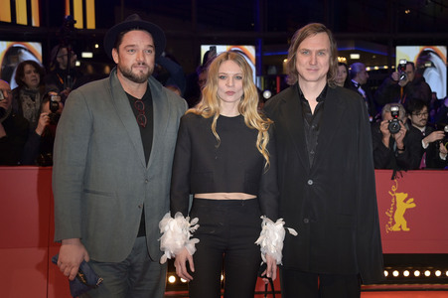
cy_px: 149
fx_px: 696
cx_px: 224
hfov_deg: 35.7
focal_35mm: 56
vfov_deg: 24.2
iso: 800
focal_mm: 56
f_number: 5.6
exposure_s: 1/200
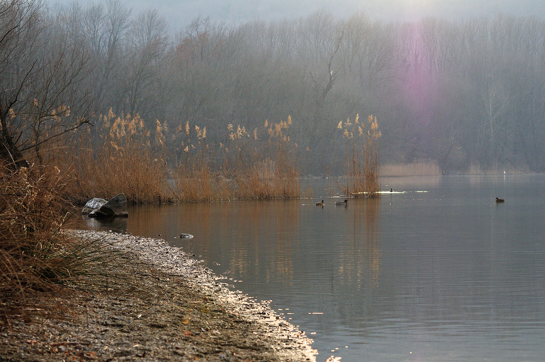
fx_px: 1701
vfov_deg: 12.1
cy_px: 181
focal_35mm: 112
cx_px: 272
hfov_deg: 18.2
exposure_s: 1/400
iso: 320
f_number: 8
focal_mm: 75
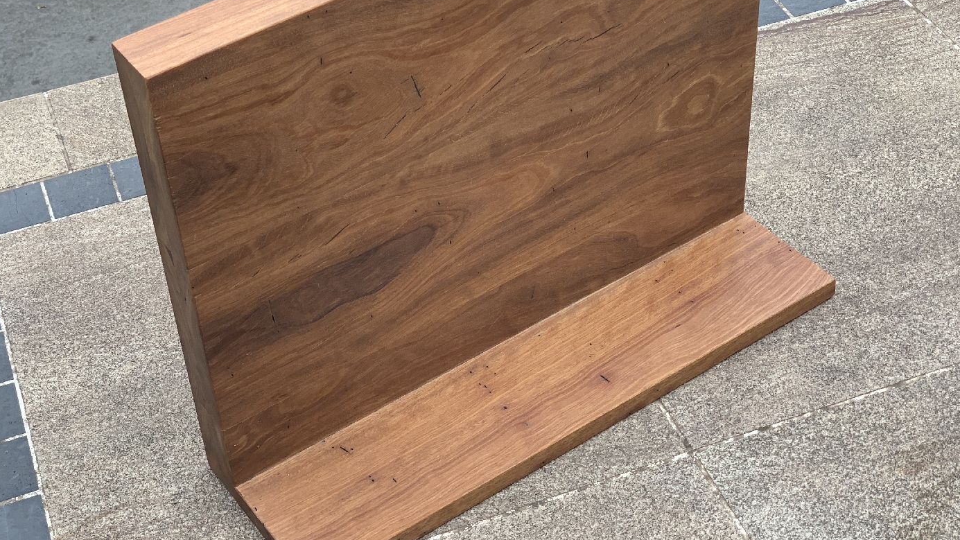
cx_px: 444
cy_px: 198
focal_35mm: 66
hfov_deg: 31.9
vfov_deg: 18.2
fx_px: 1680
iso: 25
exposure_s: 1/122
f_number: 2.4
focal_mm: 6
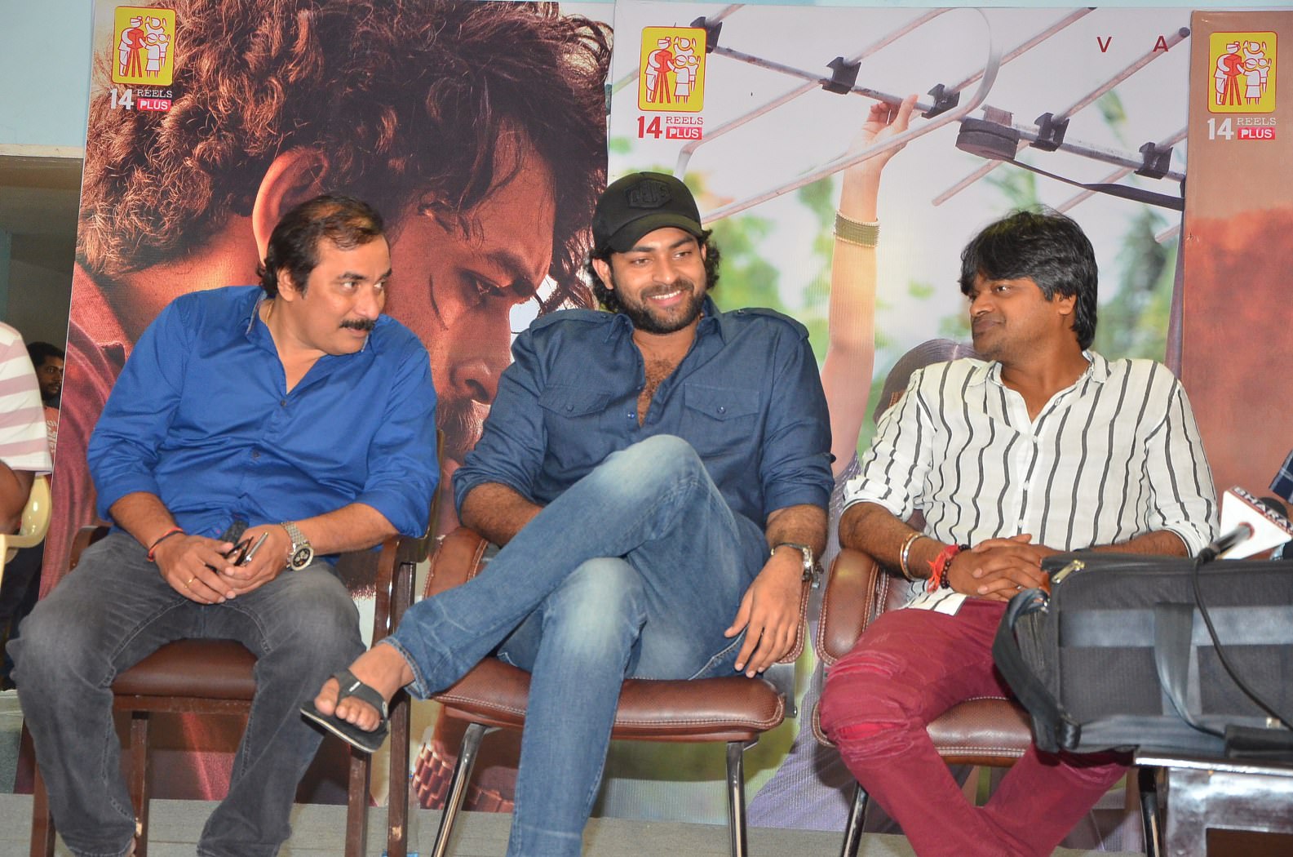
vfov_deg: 15.6
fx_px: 3118
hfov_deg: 23.4
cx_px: 646
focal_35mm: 87
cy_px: 428
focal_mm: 58
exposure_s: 1/125
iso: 1600
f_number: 5.6
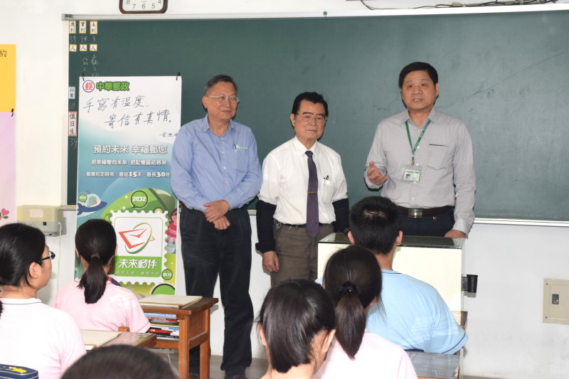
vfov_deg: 25.7
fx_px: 830
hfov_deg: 37.9
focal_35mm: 52
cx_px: 284
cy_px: 190
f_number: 5
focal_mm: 35
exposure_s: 1/100
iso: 800
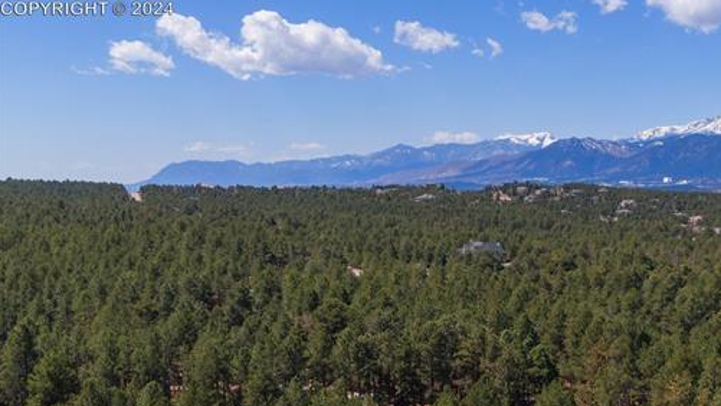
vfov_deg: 20.9
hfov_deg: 36.4
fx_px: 1090
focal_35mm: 57
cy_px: 310
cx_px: 458
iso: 100
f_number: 3.5
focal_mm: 7.07
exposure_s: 1/20
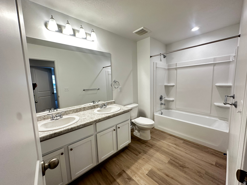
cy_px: 92
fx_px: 100
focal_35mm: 14
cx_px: 124
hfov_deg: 102.1
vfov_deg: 85.7
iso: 160
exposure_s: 1/60
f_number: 2.2
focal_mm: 2.22
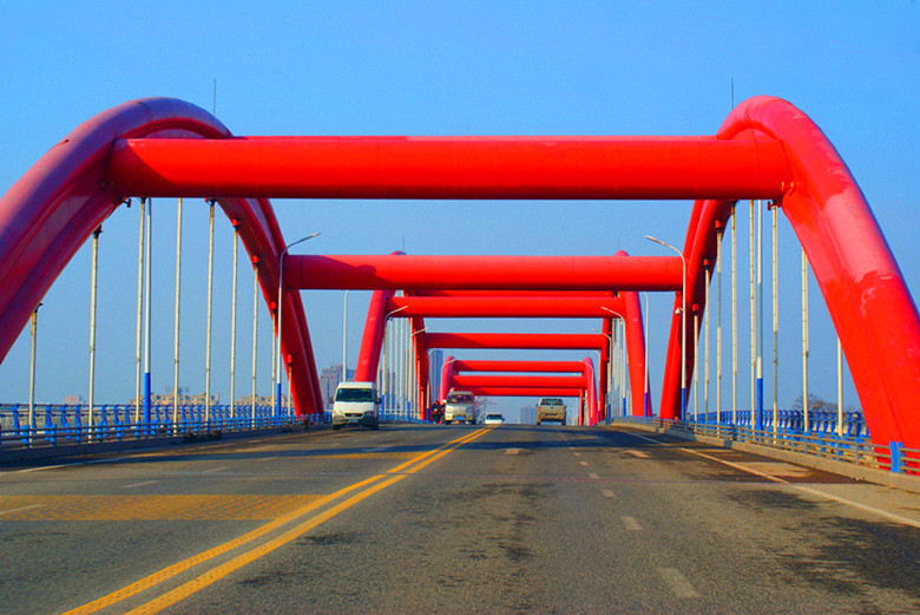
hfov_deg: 29.8
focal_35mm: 68
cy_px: 308
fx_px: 1726
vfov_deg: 20.2
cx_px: 460
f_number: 9
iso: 100
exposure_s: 1/200
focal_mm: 45
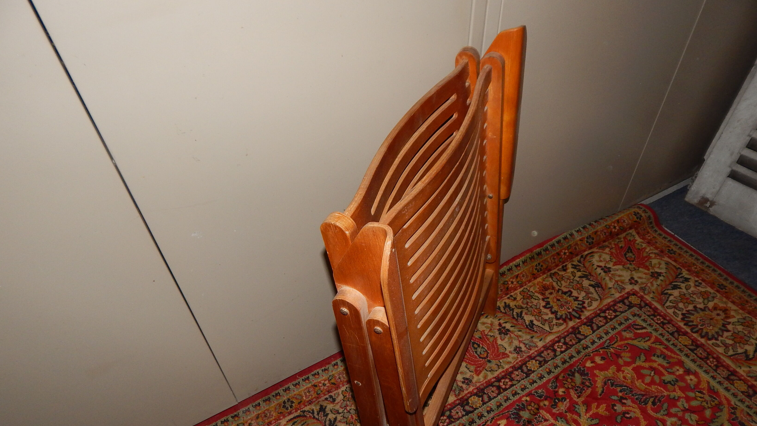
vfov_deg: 47.4
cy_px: 257
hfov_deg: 76.3
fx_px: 482
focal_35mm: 24
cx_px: 378
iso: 200
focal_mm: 4
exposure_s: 1/30
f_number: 3
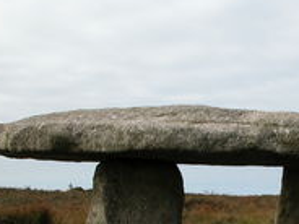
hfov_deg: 25.4
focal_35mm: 76
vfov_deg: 19.2
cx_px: 224
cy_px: 182
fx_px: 656
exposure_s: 1/292
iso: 100
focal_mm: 8.9
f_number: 6.3
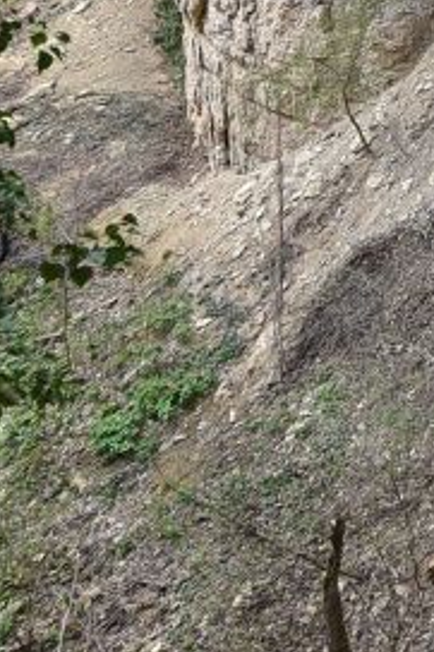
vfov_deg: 8.3
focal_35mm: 239
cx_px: 821
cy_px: -496
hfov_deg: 5.6
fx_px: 4327
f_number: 4.5
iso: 160
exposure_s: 1/125
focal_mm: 50
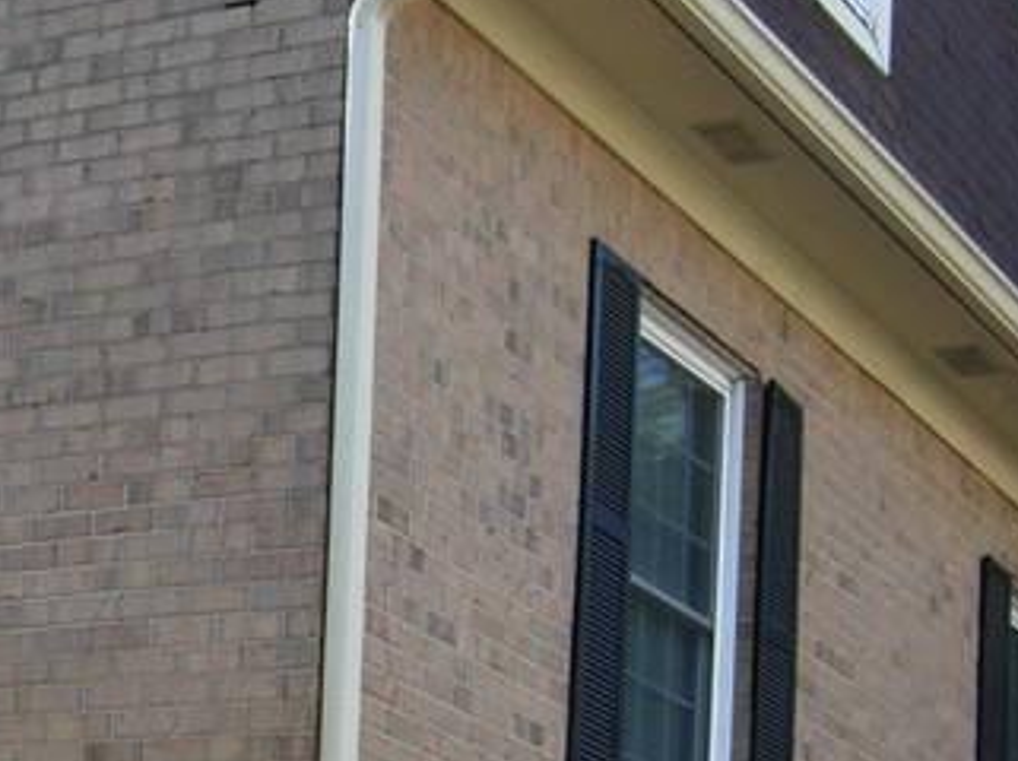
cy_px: 1043
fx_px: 3378
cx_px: 124
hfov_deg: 16.9
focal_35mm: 115
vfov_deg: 12.4
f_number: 3.8
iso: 50
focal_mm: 7.5
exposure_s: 1/117
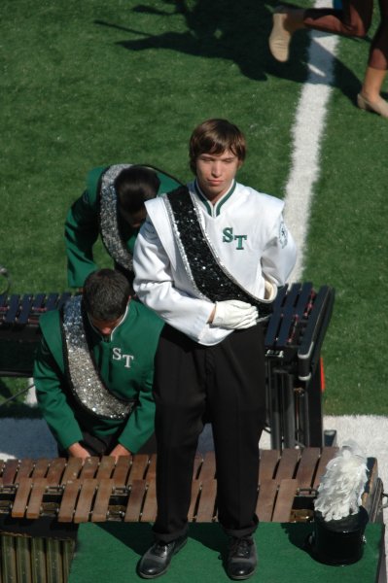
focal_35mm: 600
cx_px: 194
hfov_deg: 2.3
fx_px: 9716
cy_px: 292
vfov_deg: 3.4
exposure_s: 1/1250
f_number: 5.6
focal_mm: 400
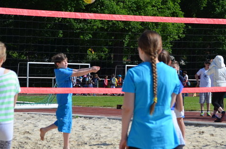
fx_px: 1002
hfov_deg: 12.9
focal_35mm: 160
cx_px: 109
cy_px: 56
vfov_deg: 8.5
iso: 100
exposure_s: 1/320
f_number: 9
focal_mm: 80
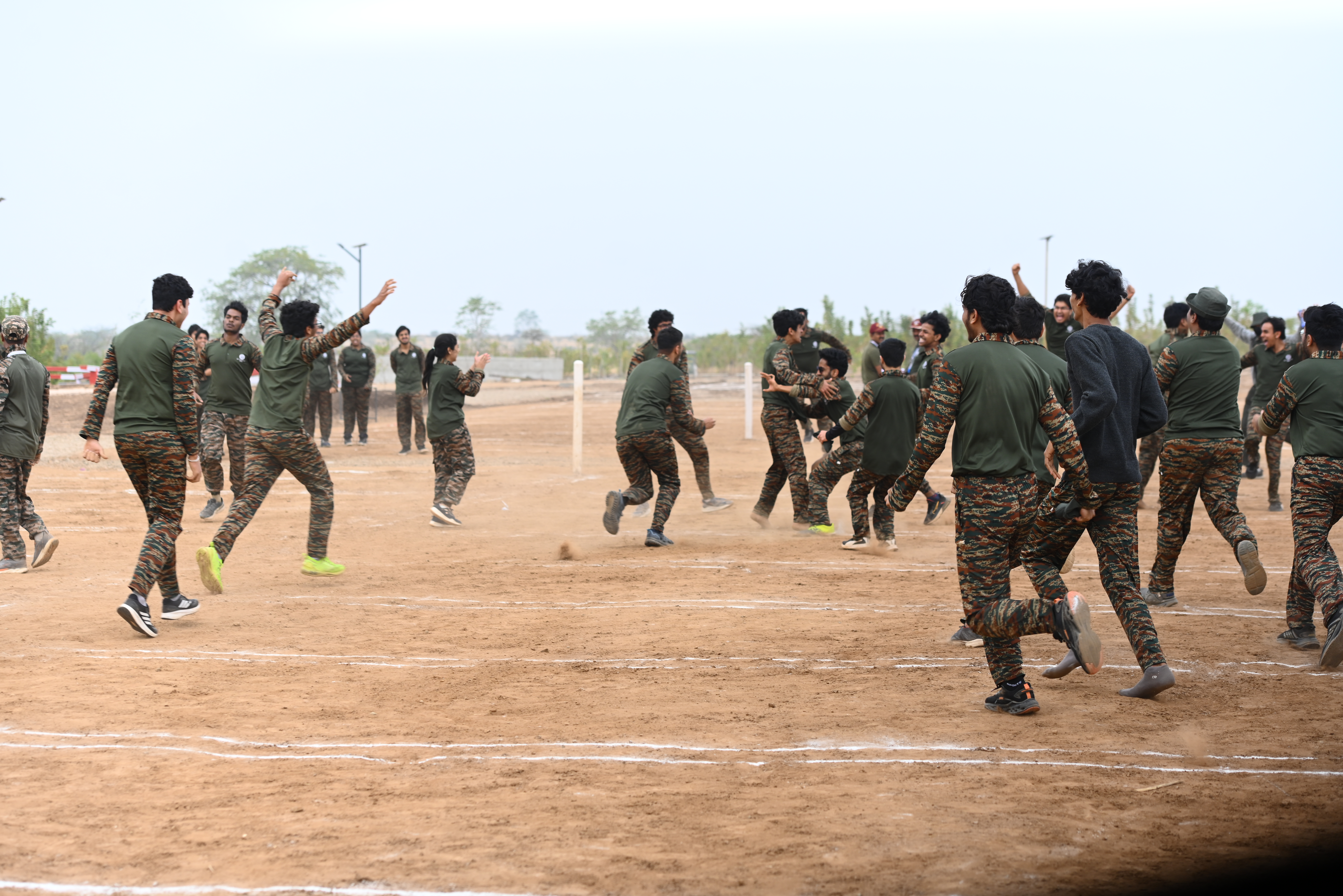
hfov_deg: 28.8
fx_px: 2611
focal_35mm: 70
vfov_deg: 19.5
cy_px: 448
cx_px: 672
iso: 200
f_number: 4
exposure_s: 1/400
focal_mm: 70
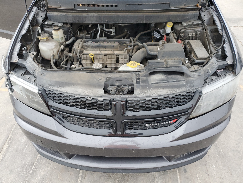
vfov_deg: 53.1
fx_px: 183
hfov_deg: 67.3
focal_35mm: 26
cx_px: 122
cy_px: 92
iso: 144
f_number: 1.5
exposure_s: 1/60.2
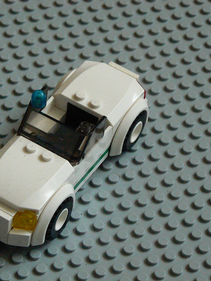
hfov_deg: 9.4
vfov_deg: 12.6
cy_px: 140
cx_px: 29
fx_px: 1276
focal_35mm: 157
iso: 400
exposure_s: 1/50
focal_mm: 19.5
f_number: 3.2
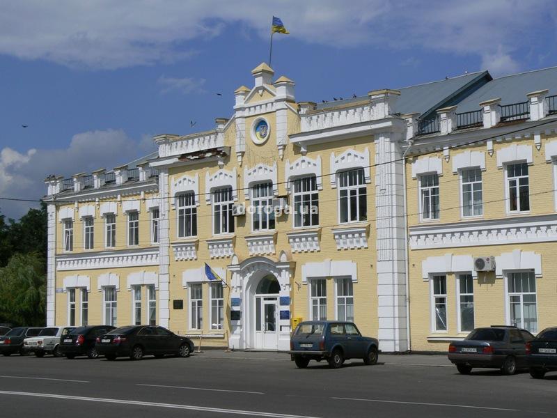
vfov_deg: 23.7
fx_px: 998
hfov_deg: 31.2
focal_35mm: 62
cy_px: 209
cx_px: 278
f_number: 8
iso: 80
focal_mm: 10.4
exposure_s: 1/1300
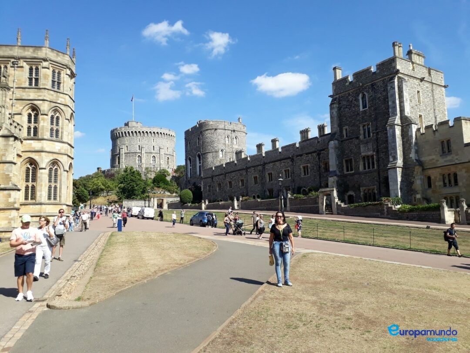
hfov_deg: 65.3
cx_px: 235
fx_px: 367
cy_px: 176
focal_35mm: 27
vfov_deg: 51.4
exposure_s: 1/1163
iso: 40
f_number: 1.9
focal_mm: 3.6
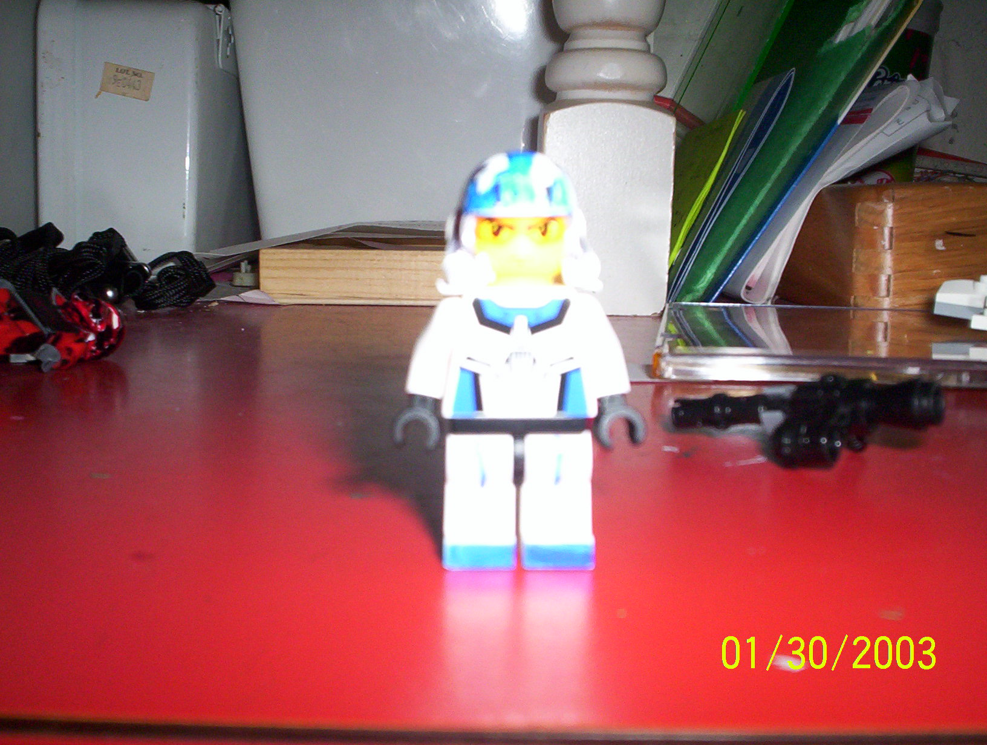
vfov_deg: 37.9
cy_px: 372
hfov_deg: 48.9
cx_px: 494
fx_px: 1086
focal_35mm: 38
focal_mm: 4.99
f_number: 4.5
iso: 140
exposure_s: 1/60
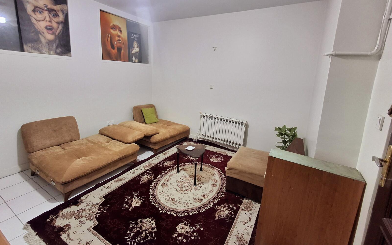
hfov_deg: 94.4
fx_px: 182
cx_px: 196
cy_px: 108
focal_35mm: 17
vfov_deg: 67.8
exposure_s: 1/40
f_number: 2.2
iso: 125
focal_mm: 1.64
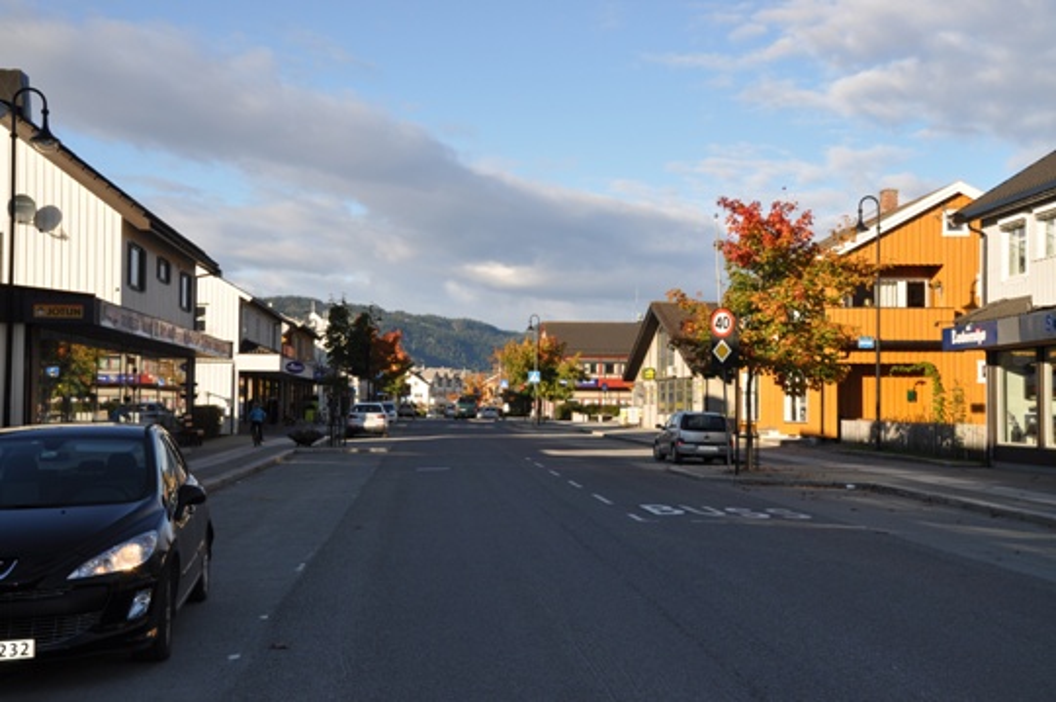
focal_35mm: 51
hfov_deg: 38.9
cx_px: 528
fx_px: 1495
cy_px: 351
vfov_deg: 26.4
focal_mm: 34
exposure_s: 1/200
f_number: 10
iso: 200
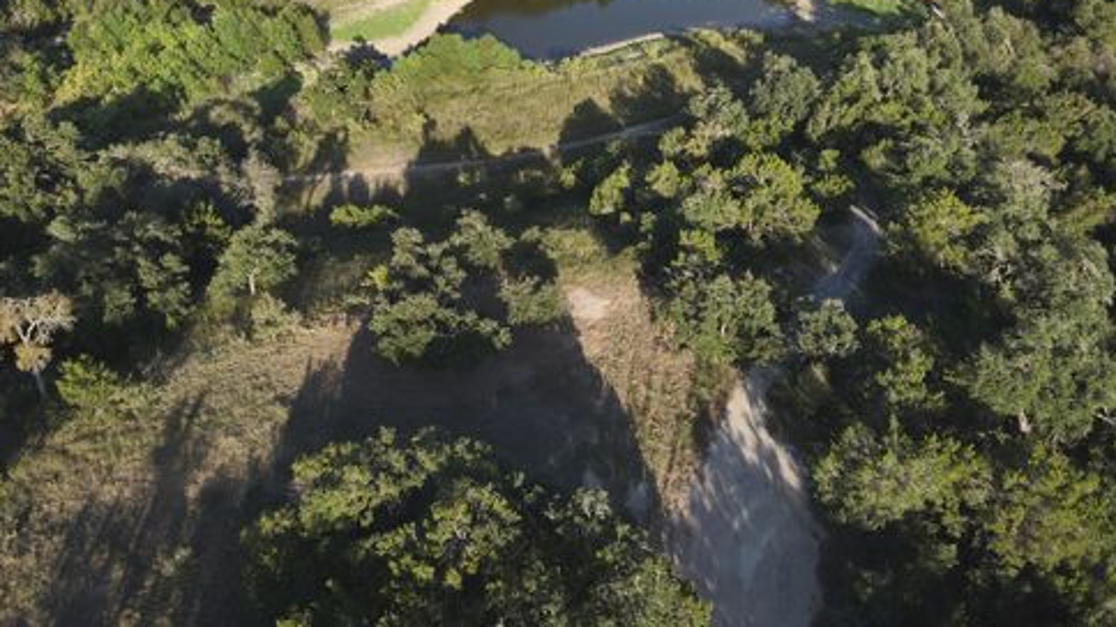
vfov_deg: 42.3
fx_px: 799
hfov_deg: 69.9
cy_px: 213
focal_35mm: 27
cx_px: 558
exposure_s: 1/800
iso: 100
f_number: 2.8
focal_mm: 4.4
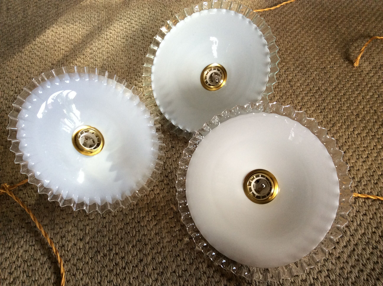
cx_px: 192
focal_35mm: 32
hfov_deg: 56.9
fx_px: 354
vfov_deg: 44.1
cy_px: 143
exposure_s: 1/25
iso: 80
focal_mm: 3.3
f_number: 2.4
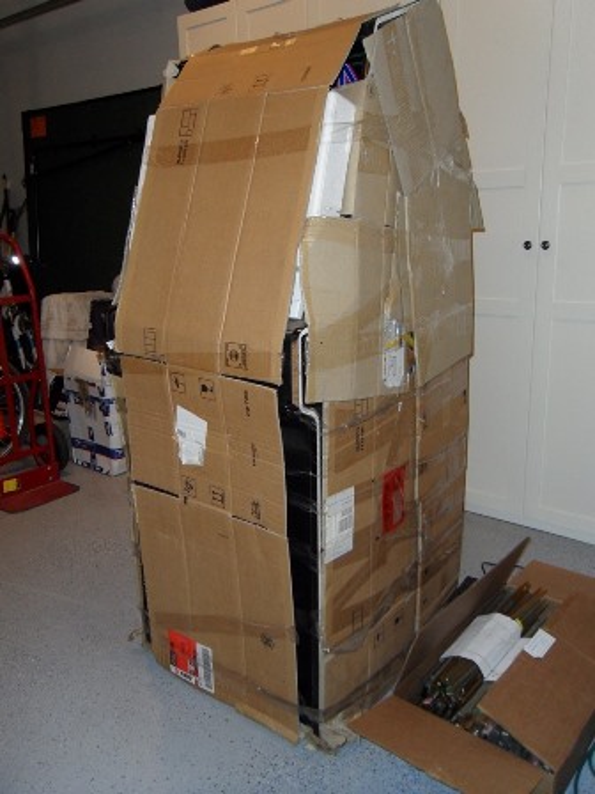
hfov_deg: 49.7
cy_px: 397
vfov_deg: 63.4
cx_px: 298
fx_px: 642
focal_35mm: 28
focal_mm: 5
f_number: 3.4
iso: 200
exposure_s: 1/45
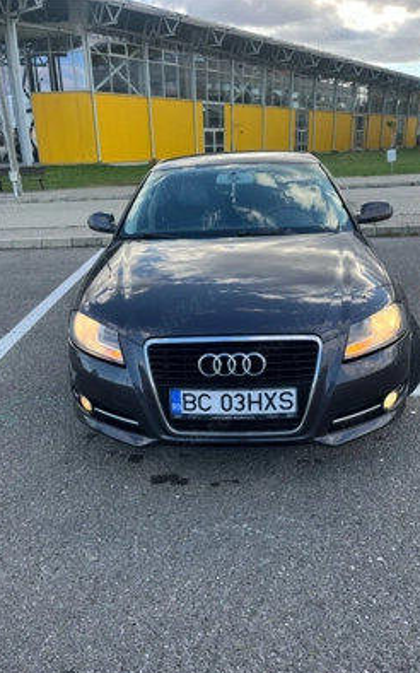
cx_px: 210
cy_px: 340
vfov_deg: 66.5
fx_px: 513
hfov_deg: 44.5
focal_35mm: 28
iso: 50
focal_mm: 5.1
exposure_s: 1/602
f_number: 1.6
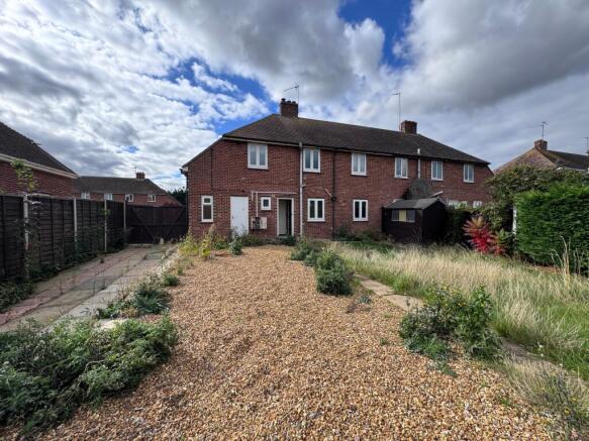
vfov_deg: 85.7
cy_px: 220
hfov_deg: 102.1
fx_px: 238
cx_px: 294
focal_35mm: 14
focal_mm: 2.22
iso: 50
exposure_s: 1/879
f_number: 2.2
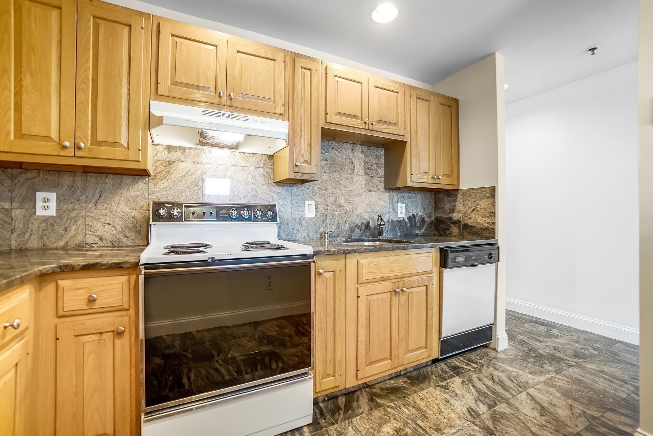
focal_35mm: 15
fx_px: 272
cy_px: 218
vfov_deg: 77.3
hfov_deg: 100.4
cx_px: 326
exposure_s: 1/15
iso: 500
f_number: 4
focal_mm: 10
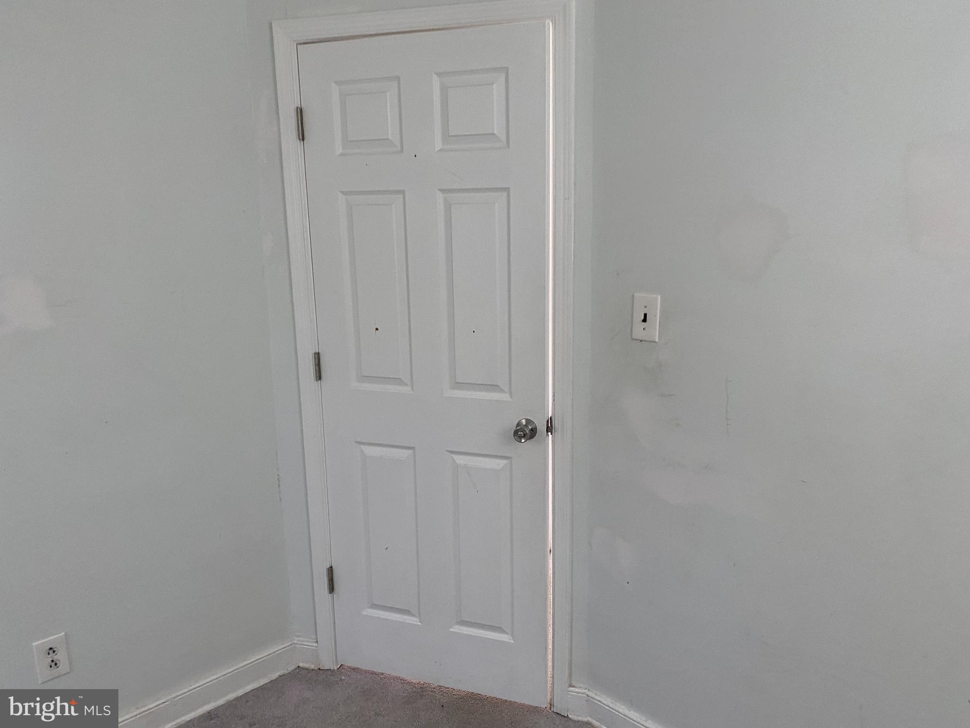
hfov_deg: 67.3
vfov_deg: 53.1
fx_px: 729
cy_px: 364
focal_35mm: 26
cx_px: 485
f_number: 1.8
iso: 160
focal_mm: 4.25
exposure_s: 1/60
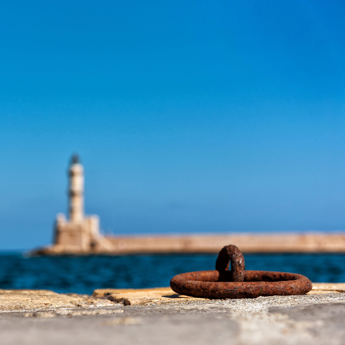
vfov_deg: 23.4
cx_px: 94
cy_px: 173
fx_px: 834
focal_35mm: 74
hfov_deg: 23.2
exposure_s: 1/1600
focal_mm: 58
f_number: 4.5
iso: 100
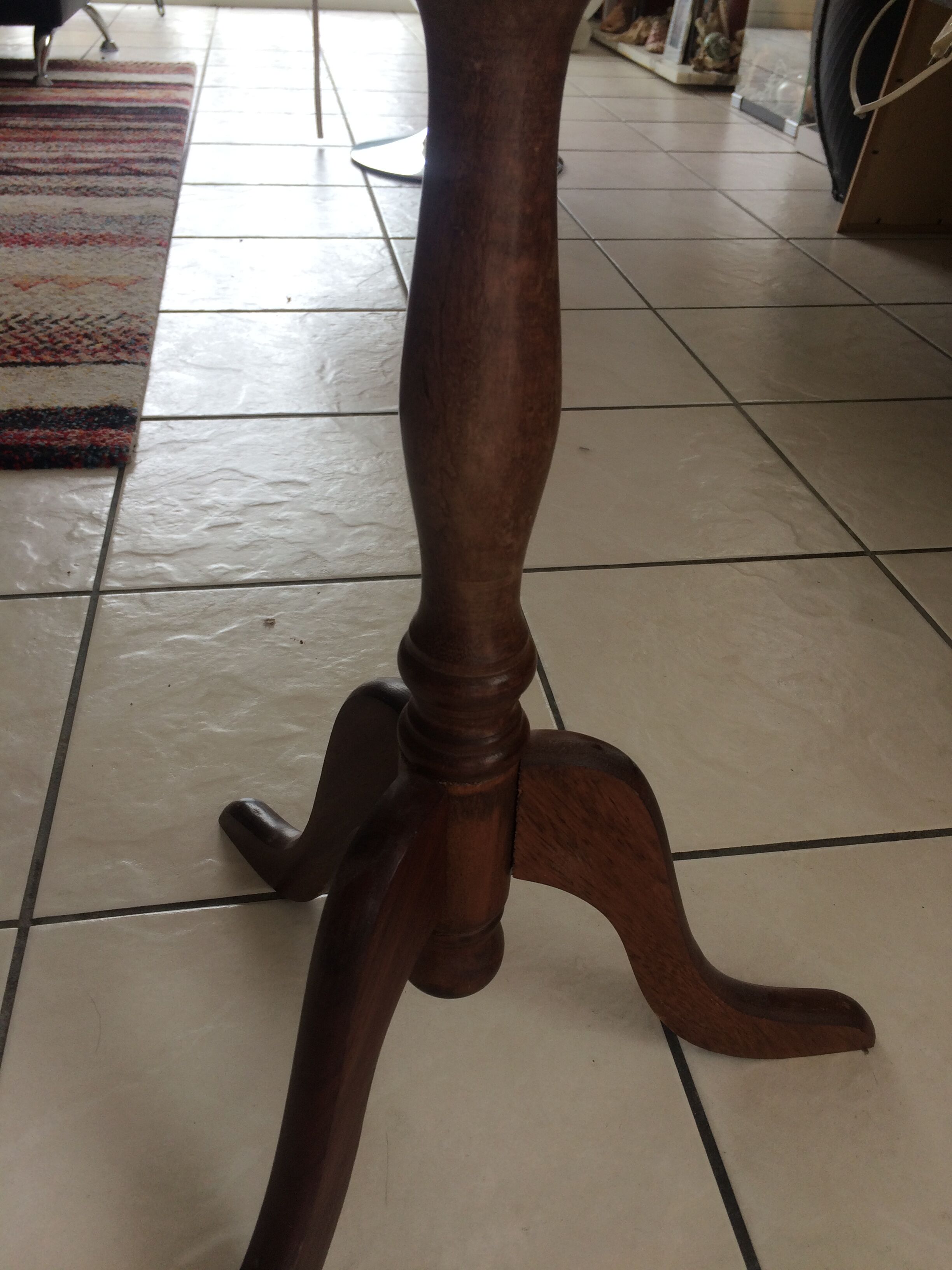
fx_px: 1063
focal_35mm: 29
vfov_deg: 61.7
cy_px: 635
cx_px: 476
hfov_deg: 48.2
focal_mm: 4.15
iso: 32
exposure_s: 1/100
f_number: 2.2
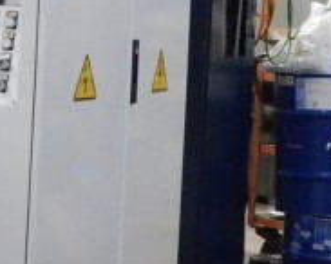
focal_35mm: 167
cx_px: -527
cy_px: -33
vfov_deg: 9.1
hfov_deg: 9.8
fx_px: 1634
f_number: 7.1
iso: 6400
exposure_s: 1/200
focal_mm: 20
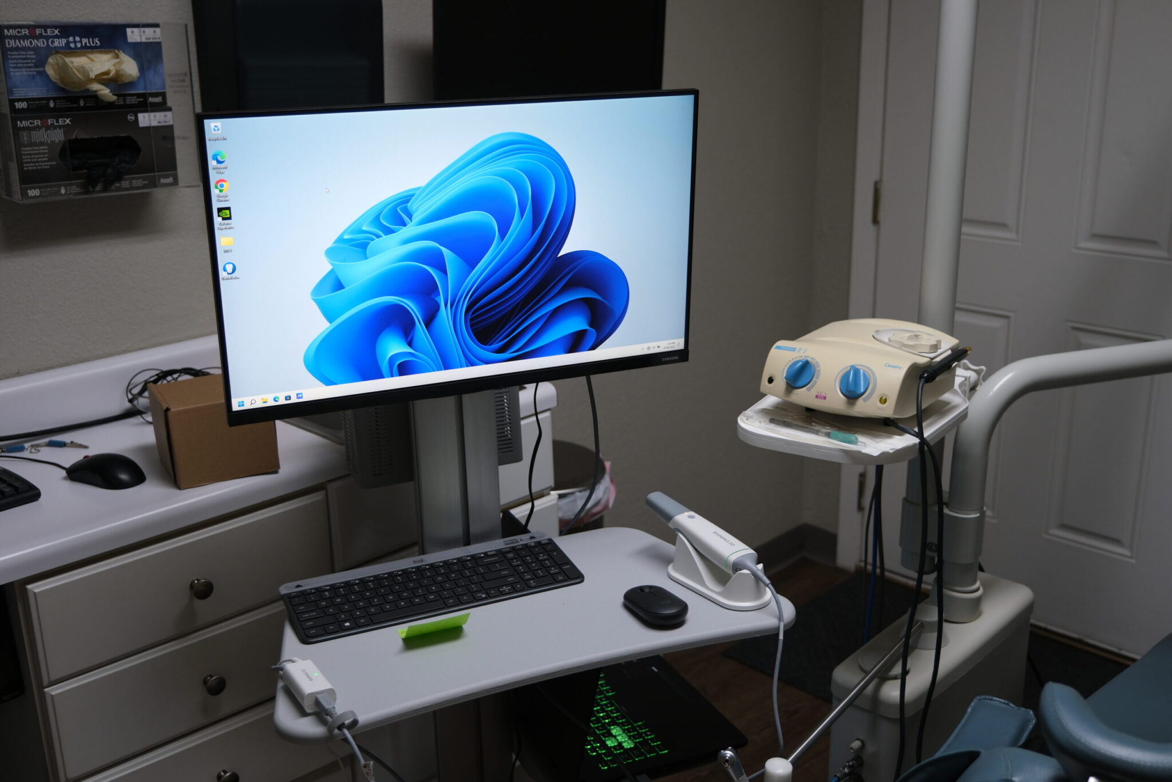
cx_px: 586
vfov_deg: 36.9
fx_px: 1172
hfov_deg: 53.1
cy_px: 391
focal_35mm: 36
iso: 320
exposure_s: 1/34
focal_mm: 24.2
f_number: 2.8
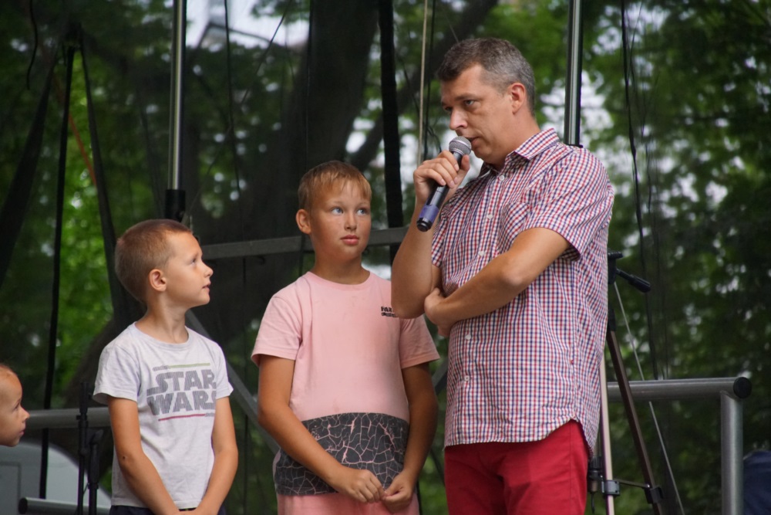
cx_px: 386
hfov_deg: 8.6
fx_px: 5140
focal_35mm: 240
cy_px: 258
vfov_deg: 5.7
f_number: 6.3
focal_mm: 160
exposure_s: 1/250
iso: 2000
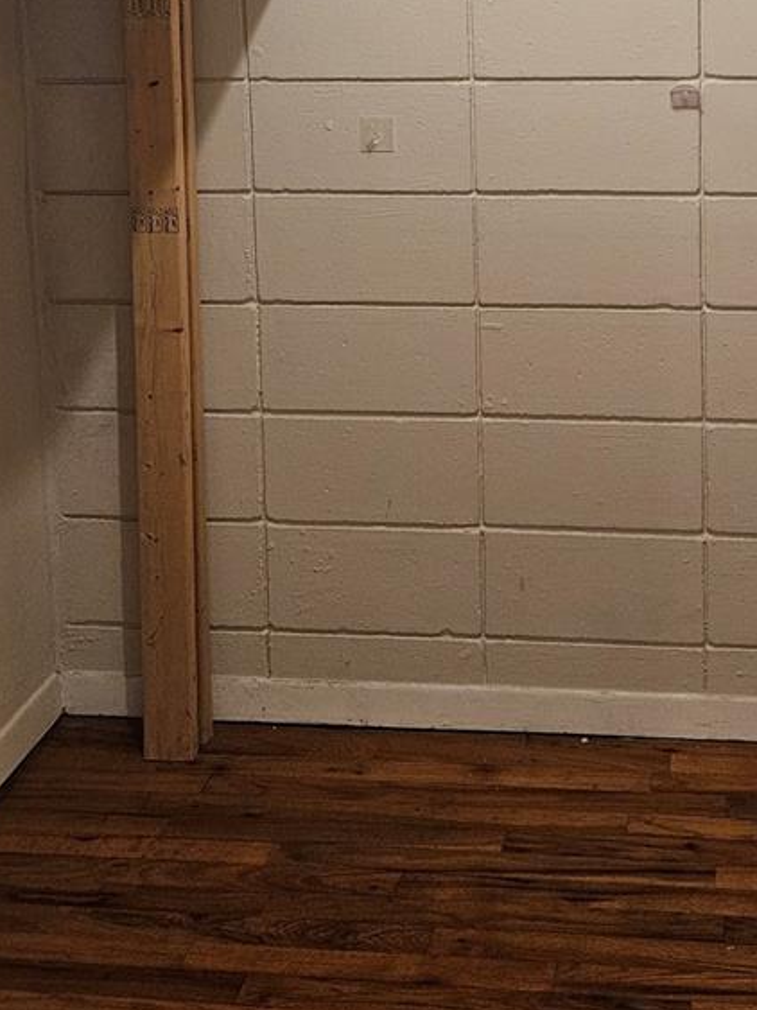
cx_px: 590
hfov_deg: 29.1
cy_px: 88
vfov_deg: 36.3
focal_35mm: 49
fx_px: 1429
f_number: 1.8
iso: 500
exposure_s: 1/120
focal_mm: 5.4
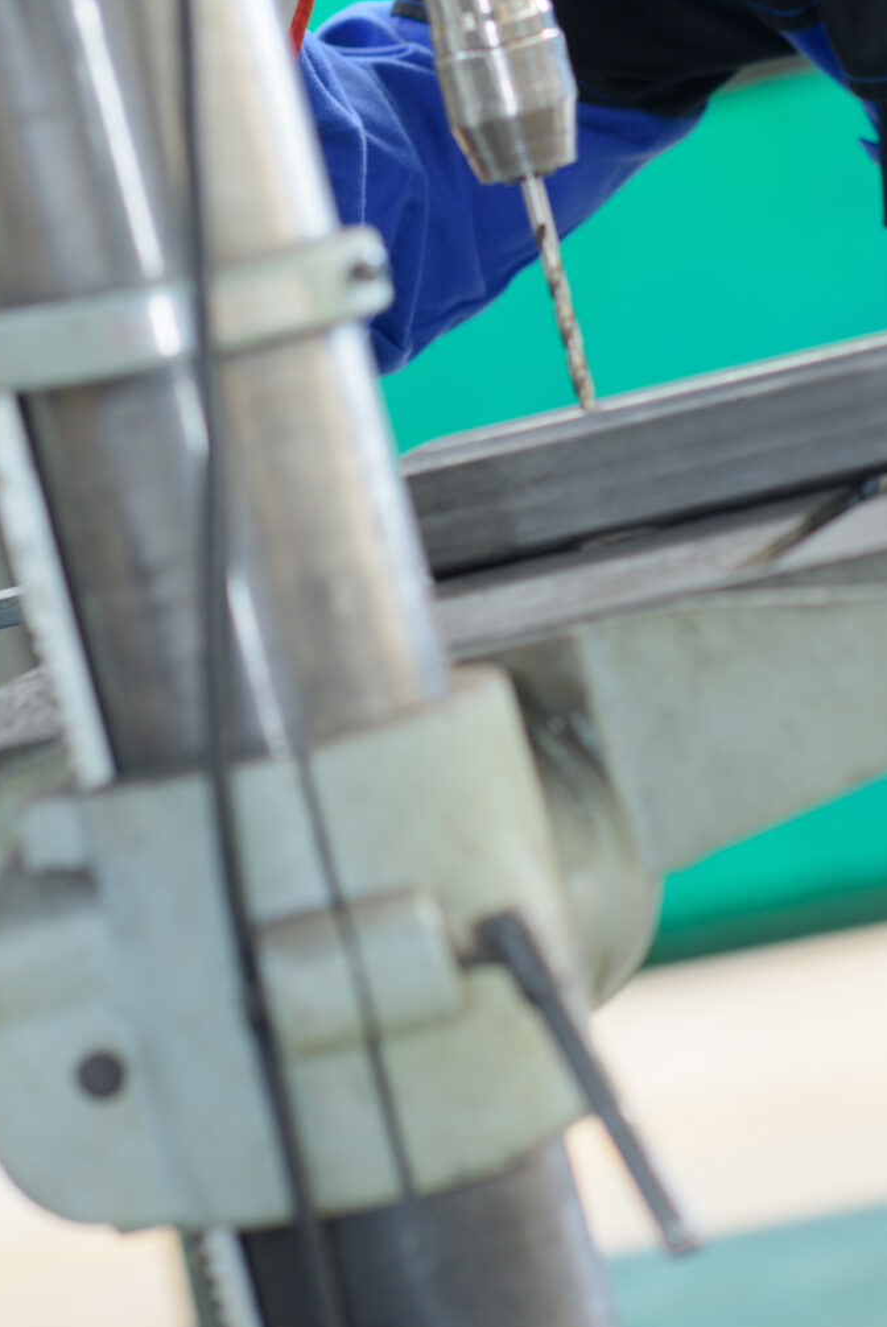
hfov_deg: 7.9
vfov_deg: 11.8
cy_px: 7
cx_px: 889
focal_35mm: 173
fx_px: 6385
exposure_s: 1/100
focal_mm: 85
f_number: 3.2
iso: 320
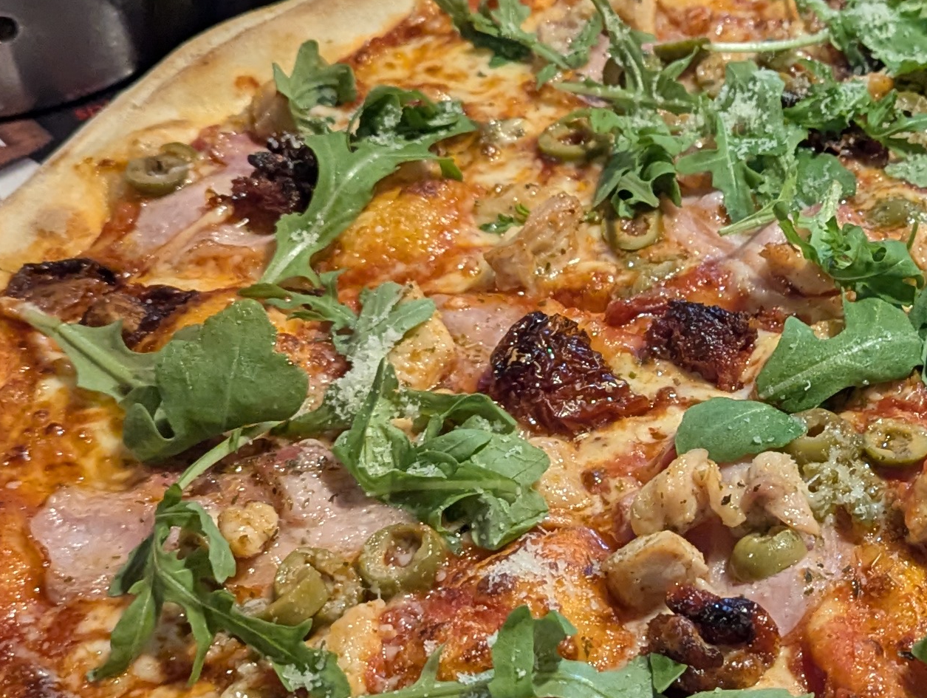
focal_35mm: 78
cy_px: 356
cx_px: 920
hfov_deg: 23.9
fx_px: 2092
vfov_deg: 18.9
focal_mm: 6.81
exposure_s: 1/93.9
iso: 1158
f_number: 1.85
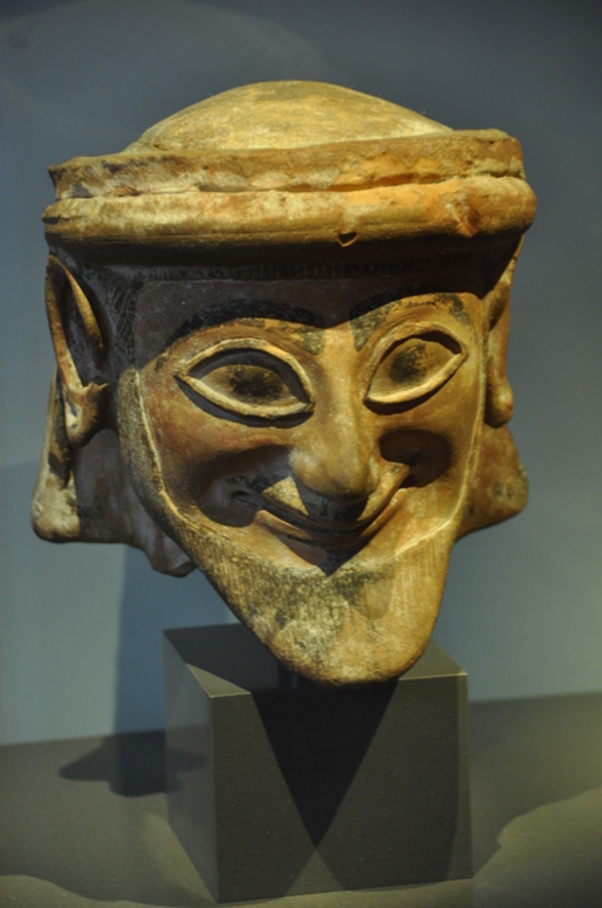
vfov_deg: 13.1
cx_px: 301
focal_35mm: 158
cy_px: 454
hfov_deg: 8.7
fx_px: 3965
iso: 800
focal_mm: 105
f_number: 5.3
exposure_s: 1/15
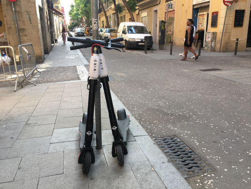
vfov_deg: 48.2
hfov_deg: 61.6
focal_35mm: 29
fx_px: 210
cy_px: 94
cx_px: 126
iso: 25
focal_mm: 4.15
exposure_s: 1/103
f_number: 2.2
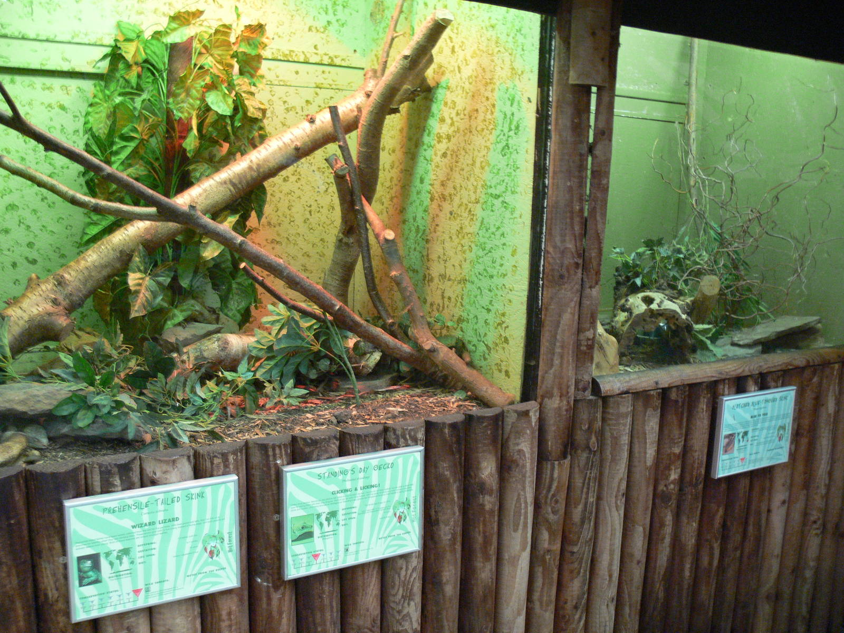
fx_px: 853
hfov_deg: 52.6
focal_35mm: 35
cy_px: 316
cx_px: 422
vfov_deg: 40.7
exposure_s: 1/10
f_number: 2.8
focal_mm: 7.4
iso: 200
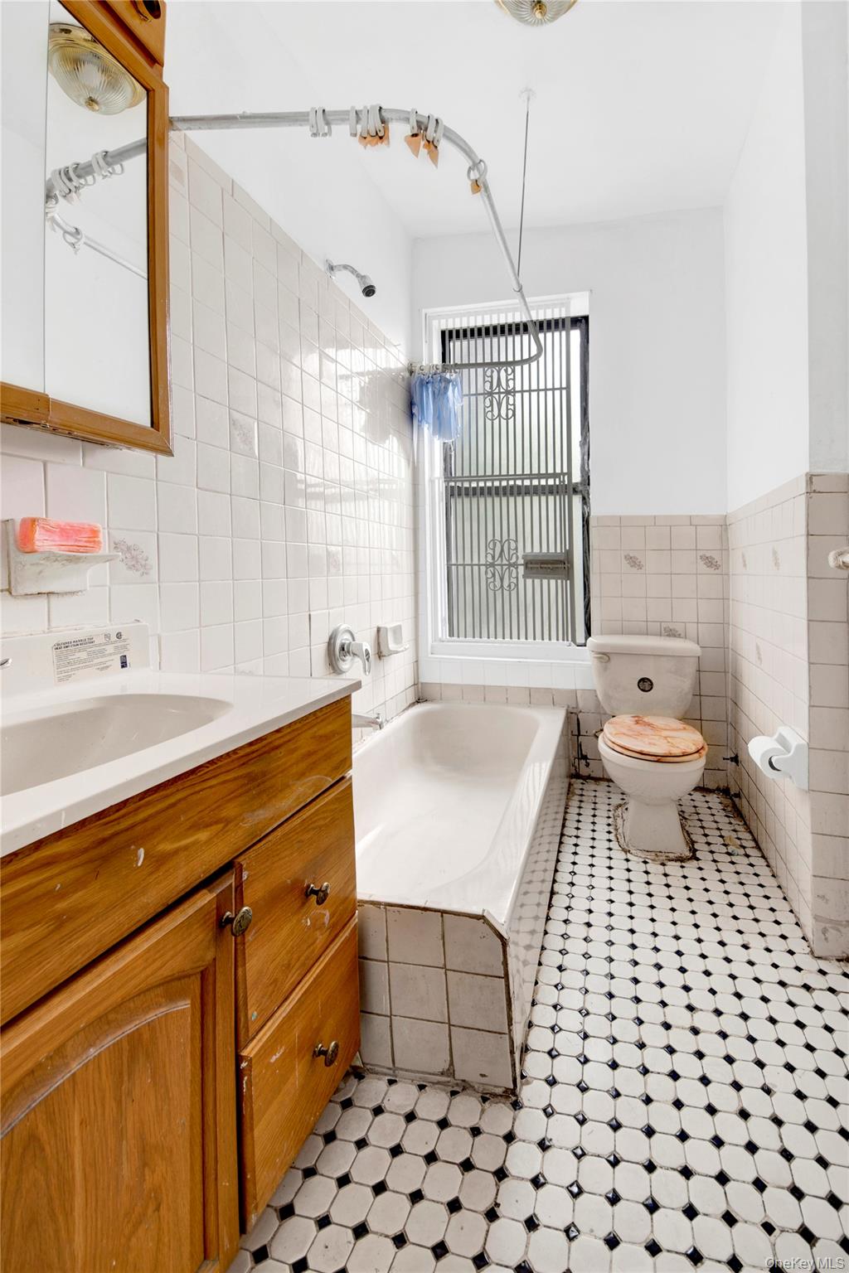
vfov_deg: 109.4
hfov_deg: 86.5
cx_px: 424
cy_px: 636
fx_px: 451
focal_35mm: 13
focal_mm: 8.5
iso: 100
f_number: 8
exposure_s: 1/6
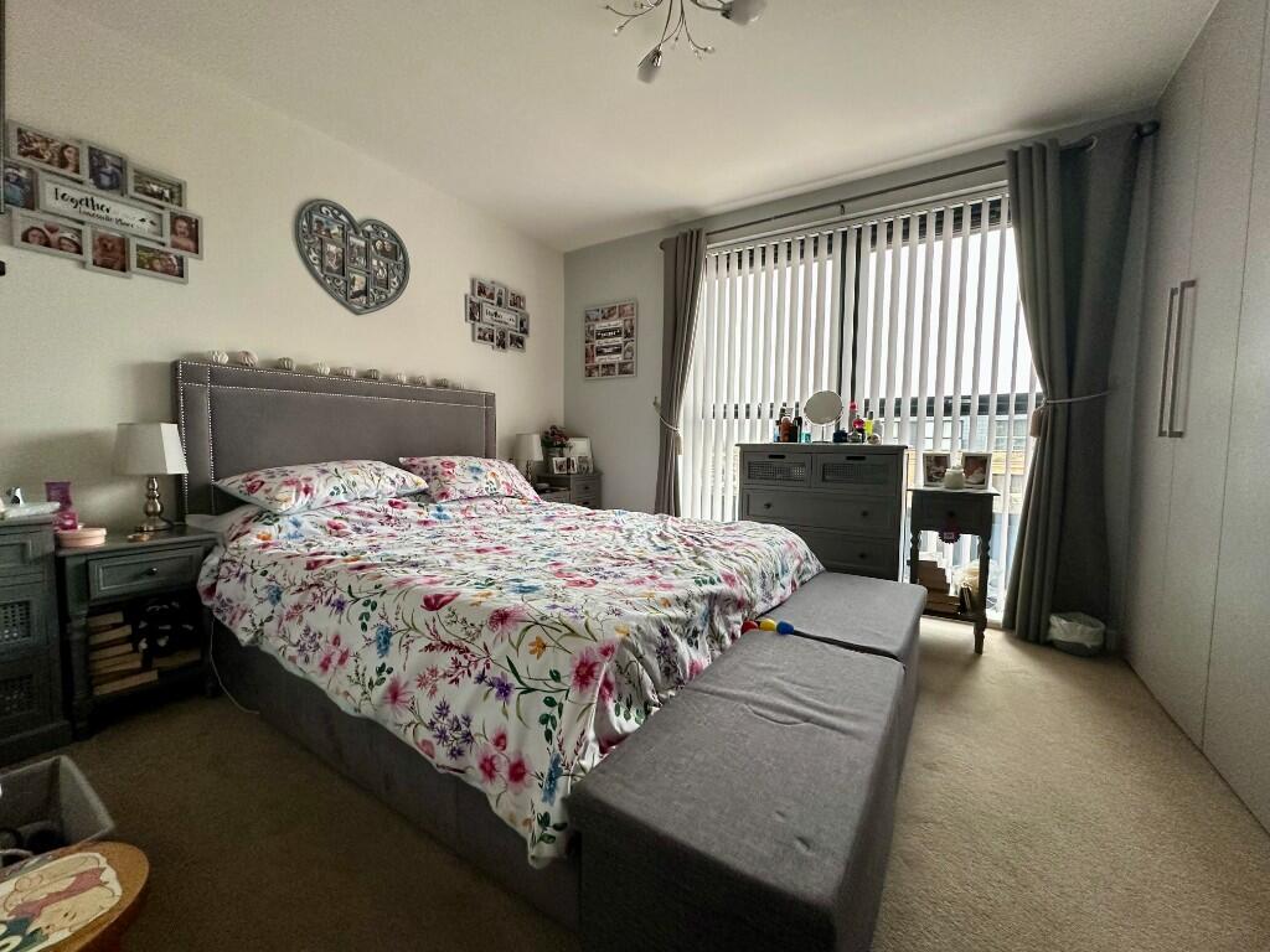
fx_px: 514
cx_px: 635
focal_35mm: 14
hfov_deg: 102.1
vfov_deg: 85.7
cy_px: 476
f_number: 2.2
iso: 320
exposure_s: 1/100
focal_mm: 2.22
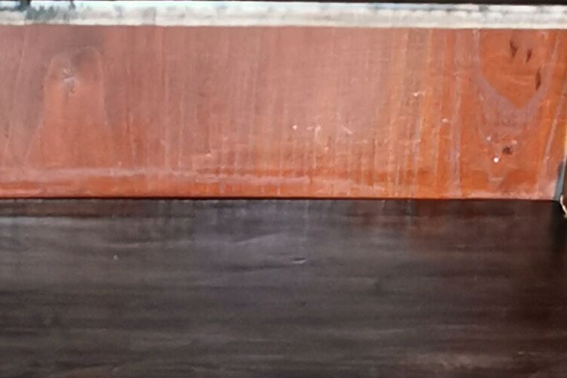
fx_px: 2630
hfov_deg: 12.3
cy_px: -150
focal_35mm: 167
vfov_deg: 8.1
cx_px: 241
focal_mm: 5.56
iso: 320
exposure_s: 1/33.3
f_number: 1.6
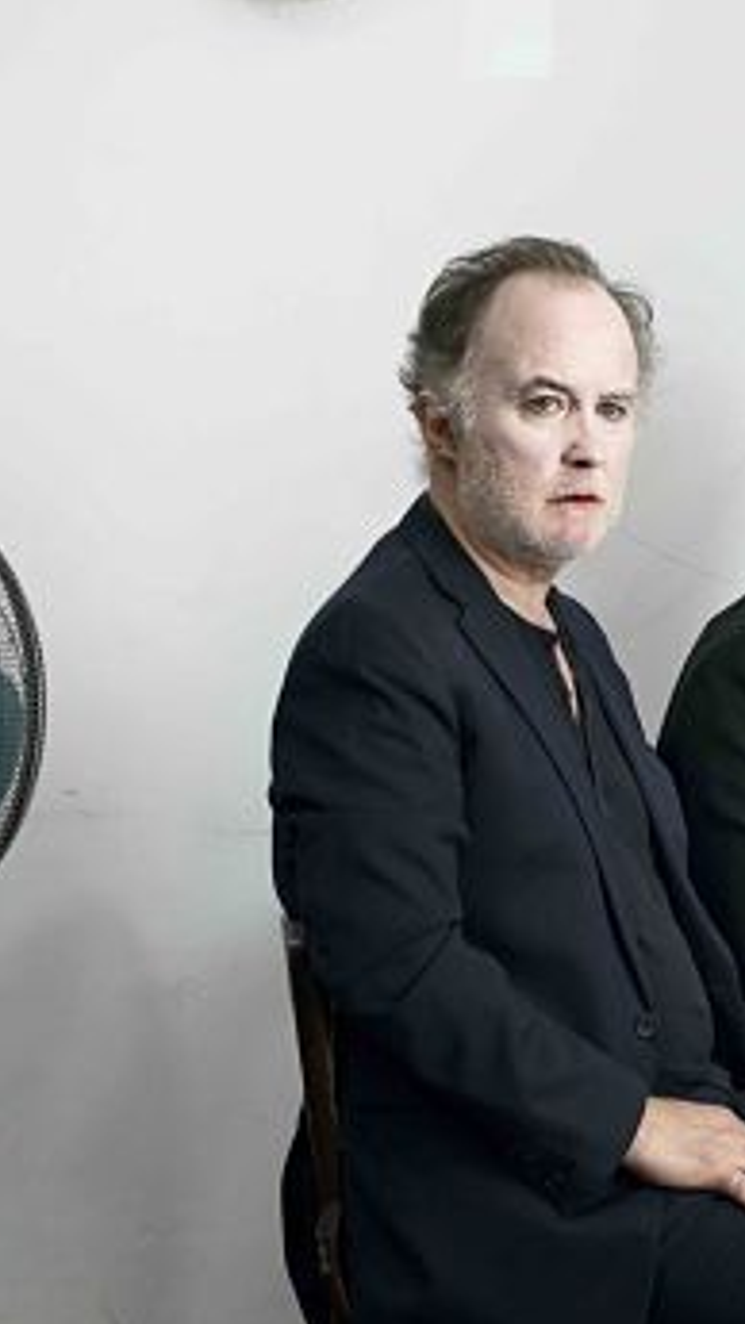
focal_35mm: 101
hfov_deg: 12.0
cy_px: 533
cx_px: 378
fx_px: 3548
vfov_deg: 21.1
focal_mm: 50
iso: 640
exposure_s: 1/160
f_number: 5
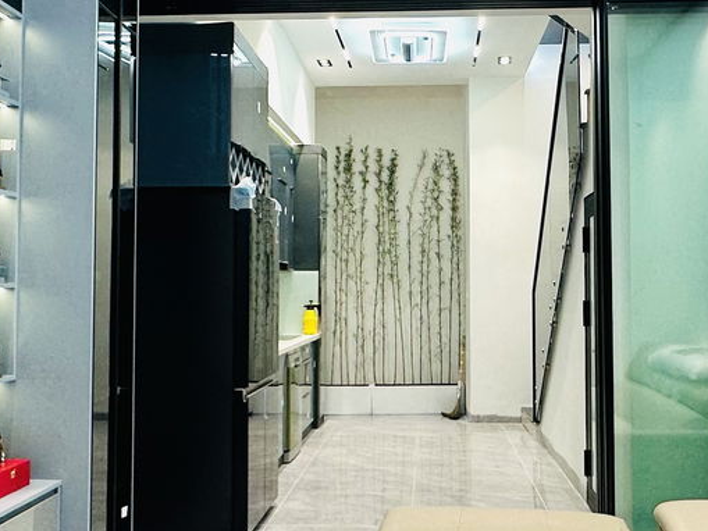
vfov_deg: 32.9
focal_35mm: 44
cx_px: 388
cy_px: 245
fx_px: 900
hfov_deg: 42.9
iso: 100
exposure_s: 1/100
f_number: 2.2
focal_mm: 2.22
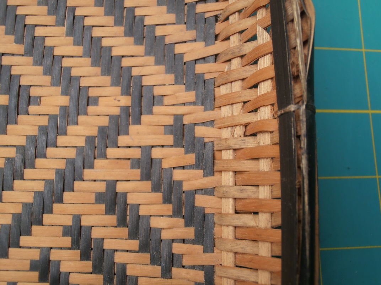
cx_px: 190
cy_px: 142
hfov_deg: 55.4
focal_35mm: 33
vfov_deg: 42.9
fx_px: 363
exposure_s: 1/80
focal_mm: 5.93
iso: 80
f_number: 3.6
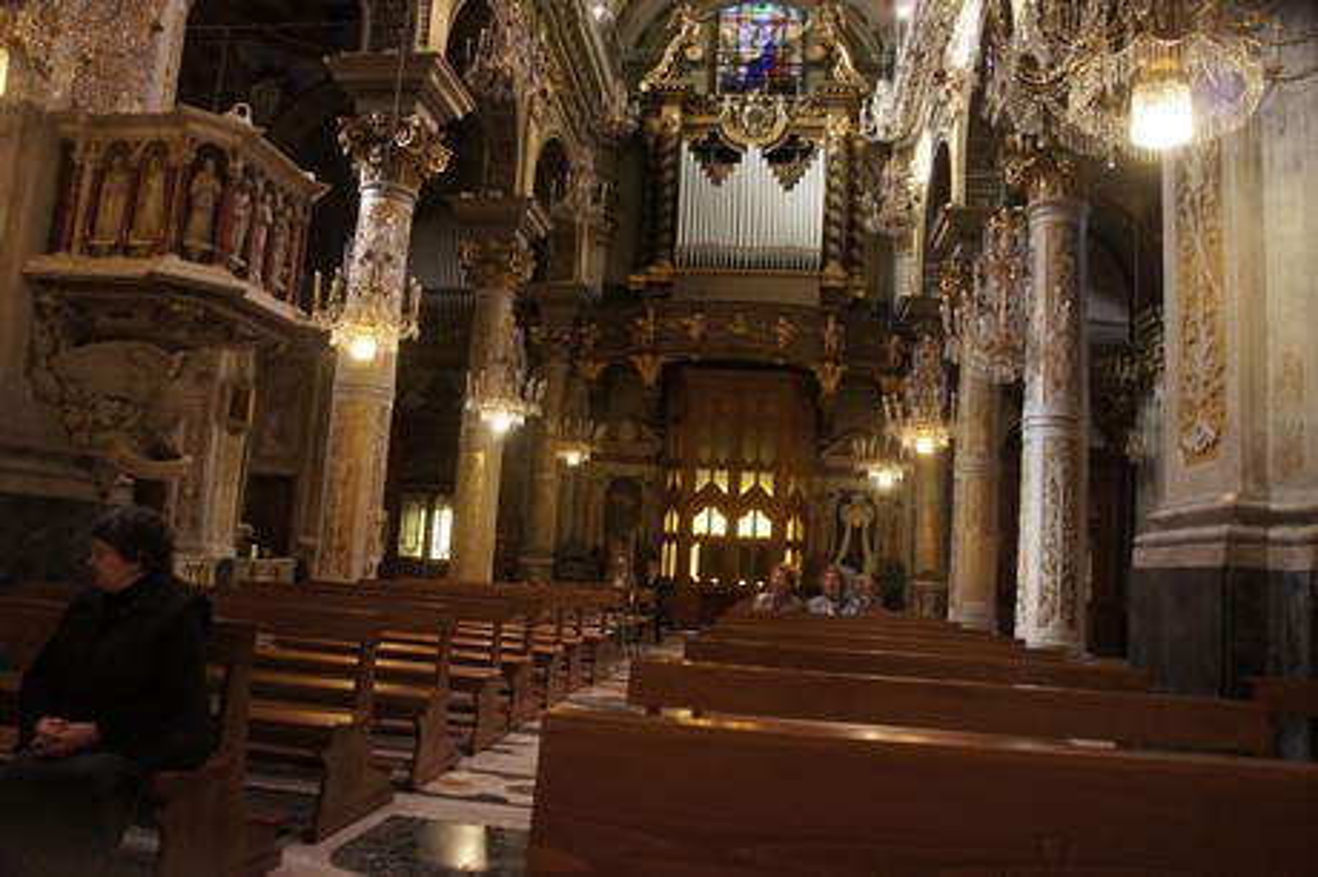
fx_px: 988
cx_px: 659
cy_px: 438
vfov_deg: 47.9
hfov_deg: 67.4
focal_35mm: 27
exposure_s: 1/60
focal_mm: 18
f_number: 3.5
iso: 1600
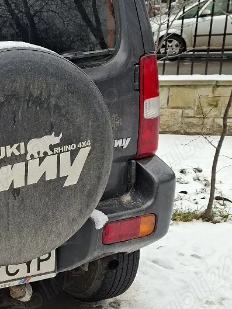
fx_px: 518
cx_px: -56
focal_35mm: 58
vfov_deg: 33.2
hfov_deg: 22.9
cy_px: 156
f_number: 1.8
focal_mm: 5.54
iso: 50
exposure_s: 1/345
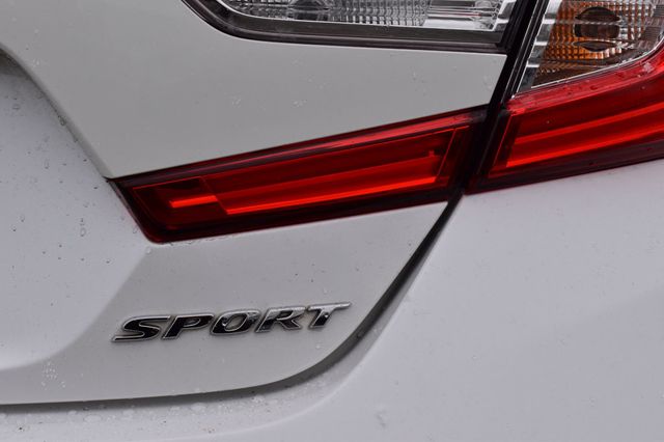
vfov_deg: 20.1
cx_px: 332
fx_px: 1244
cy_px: 221
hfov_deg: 29.9
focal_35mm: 68
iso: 400
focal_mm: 45
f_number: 9
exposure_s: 1/160
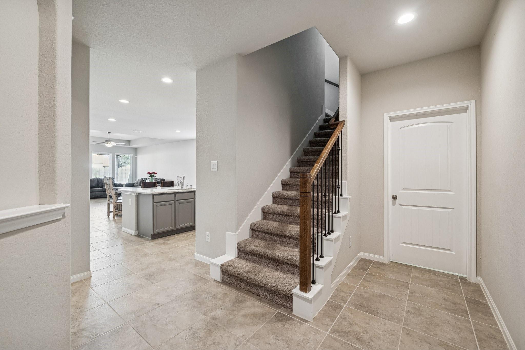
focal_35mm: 14
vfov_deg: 81.2
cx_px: 262
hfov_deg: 104.3
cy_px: 175
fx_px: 204
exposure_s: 1/8
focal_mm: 14
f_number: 8
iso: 640
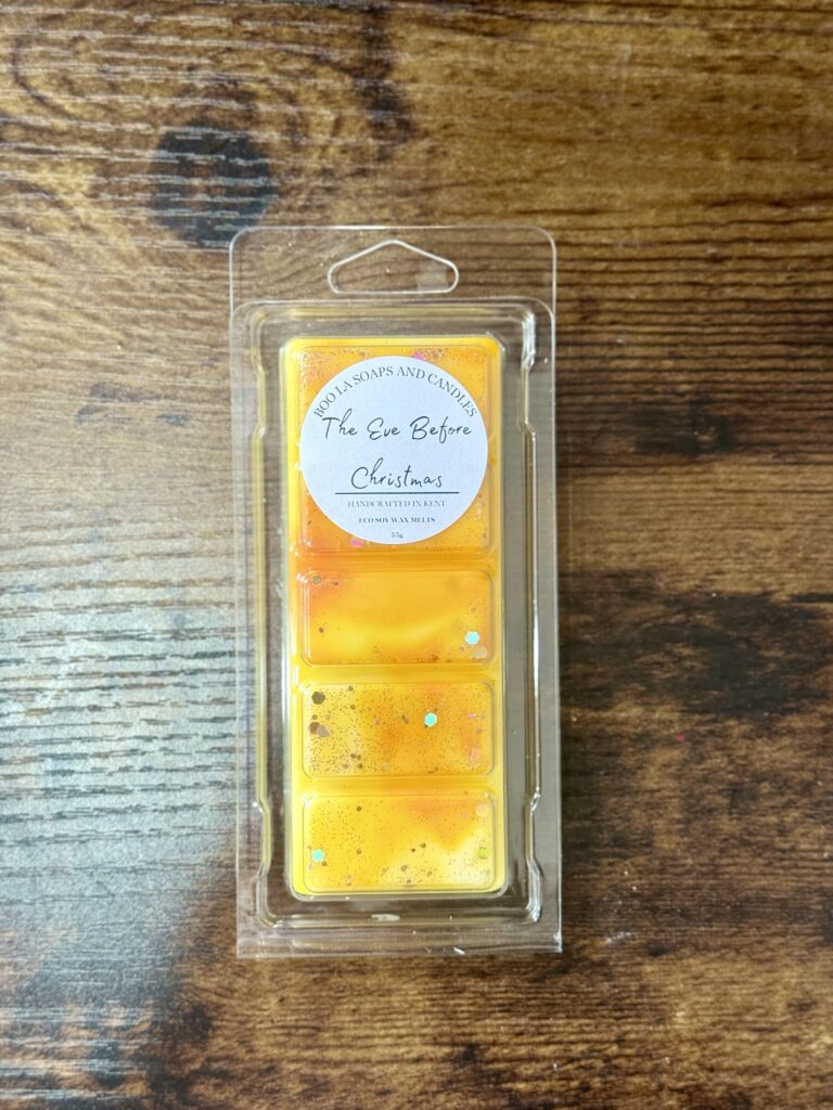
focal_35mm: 48
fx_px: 1540
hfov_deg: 30.3
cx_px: 416
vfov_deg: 39.7
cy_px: 555
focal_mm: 6.76
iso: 200
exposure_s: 1/60
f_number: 1.78
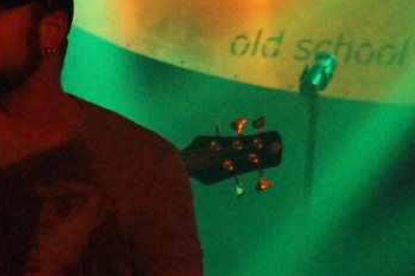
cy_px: 13
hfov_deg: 4.3
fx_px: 5528
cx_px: -17
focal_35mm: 480
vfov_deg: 2.9
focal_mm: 110
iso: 3200
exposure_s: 1/100
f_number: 5.6
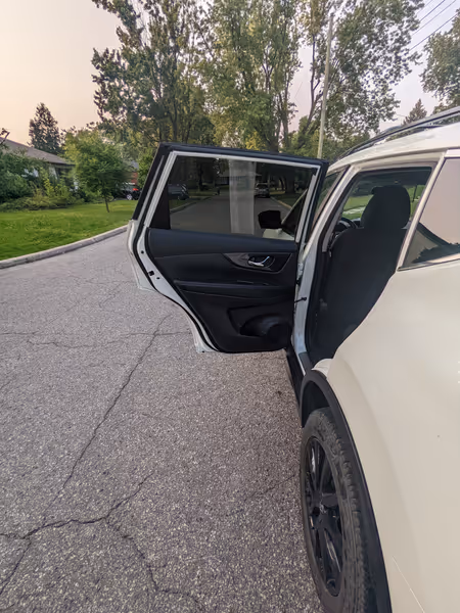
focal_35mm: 16
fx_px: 283
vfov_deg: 94.5
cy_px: 306
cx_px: 230
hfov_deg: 78.1
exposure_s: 1/915
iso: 50
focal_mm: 2.35
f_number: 2.2
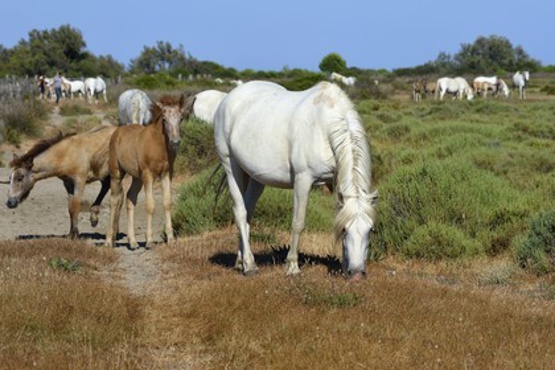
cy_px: 185
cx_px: 278
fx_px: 2775
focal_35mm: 180
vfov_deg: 7.6
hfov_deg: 11.4
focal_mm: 180
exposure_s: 1/400
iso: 200
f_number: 13
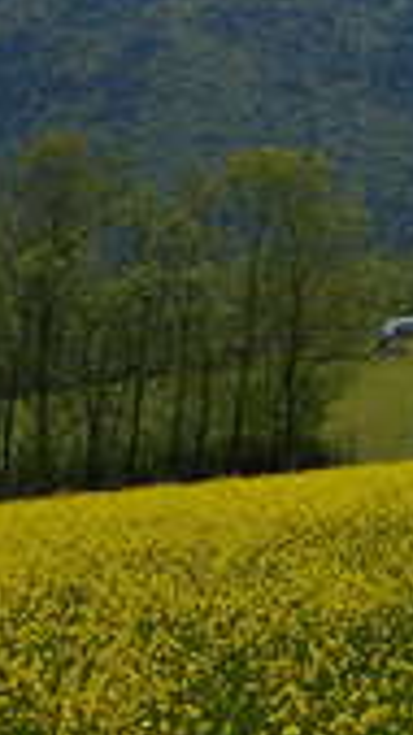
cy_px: 22
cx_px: 904
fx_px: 2182
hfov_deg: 9.8
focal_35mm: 112
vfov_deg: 18.7
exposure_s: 1/1000
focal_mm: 5.2
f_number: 4
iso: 80
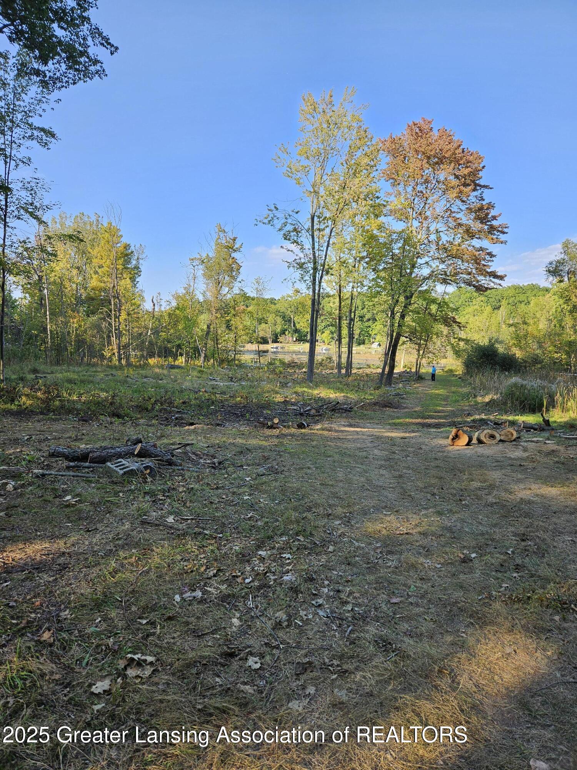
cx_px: 288
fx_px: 511
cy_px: 385
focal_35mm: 23
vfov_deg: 73.9
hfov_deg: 58.9
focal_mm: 5.4
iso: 25
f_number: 1.8
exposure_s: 1/433
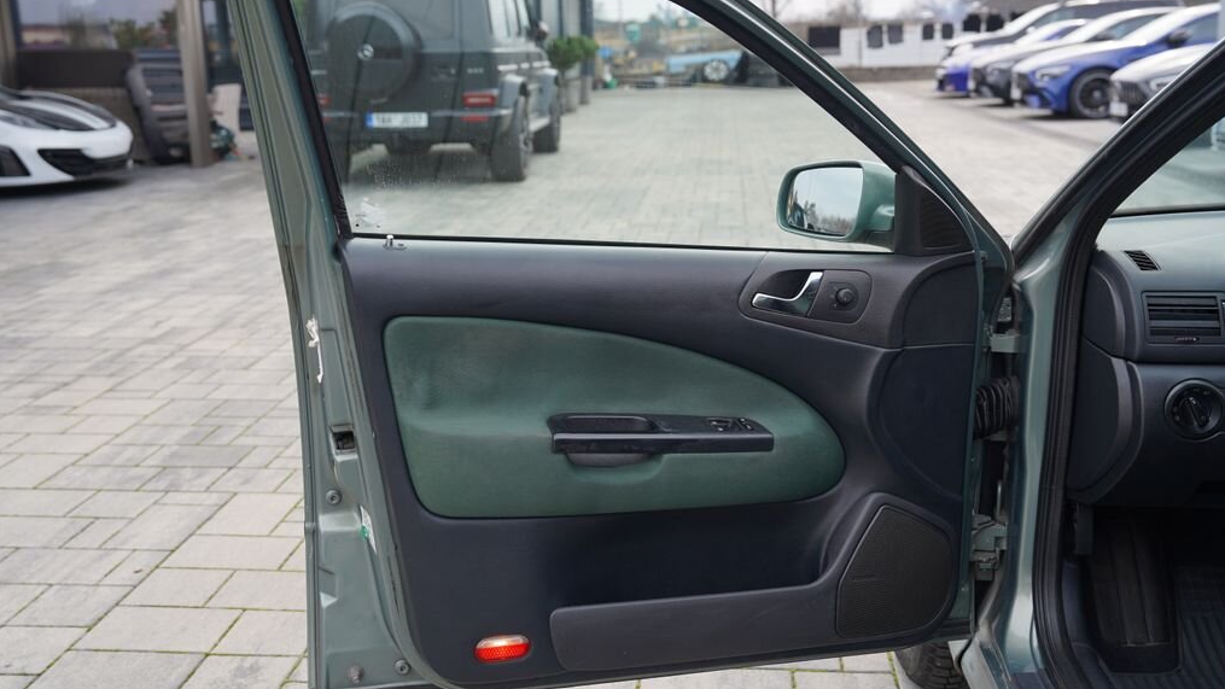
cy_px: 297
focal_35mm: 37
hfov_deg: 54.0
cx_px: 614
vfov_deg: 32.0
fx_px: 1202
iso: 100
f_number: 4.5
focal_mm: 35
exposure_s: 1/100
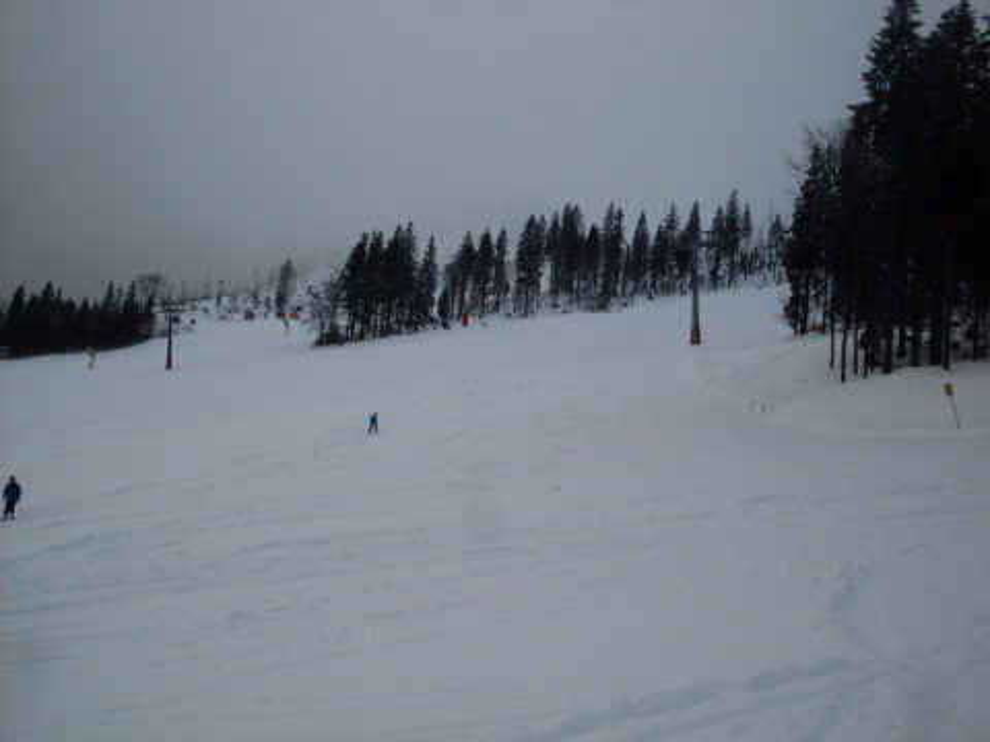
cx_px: 495
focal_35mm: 38
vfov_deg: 37.7
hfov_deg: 49.0
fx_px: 1087
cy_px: 371
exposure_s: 1/90
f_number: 8.4
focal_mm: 6.3
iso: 80
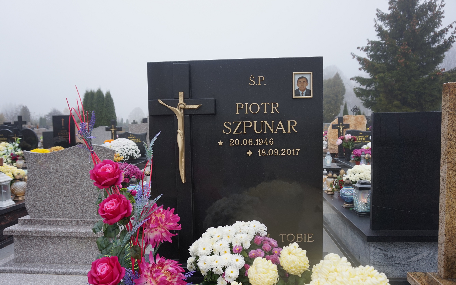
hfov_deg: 72.5
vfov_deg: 49.3
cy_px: 148
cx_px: 225
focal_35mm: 25
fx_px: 311
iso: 100
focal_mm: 16
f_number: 4
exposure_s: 1/60
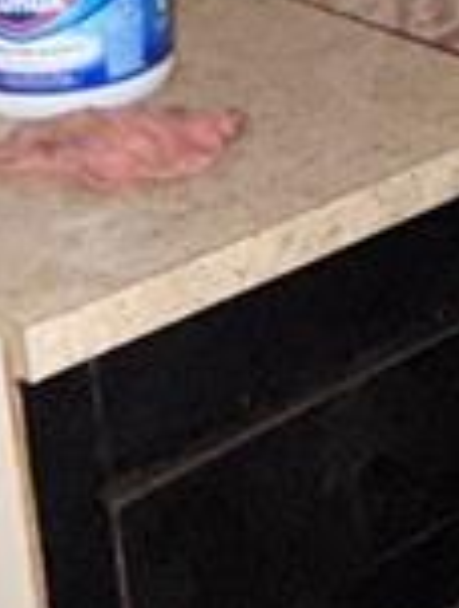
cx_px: 709
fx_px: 1954
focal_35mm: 111
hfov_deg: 12.7
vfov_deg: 16.8
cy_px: -145
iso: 320
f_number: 2.2
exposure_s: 1/34
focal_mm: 2.22
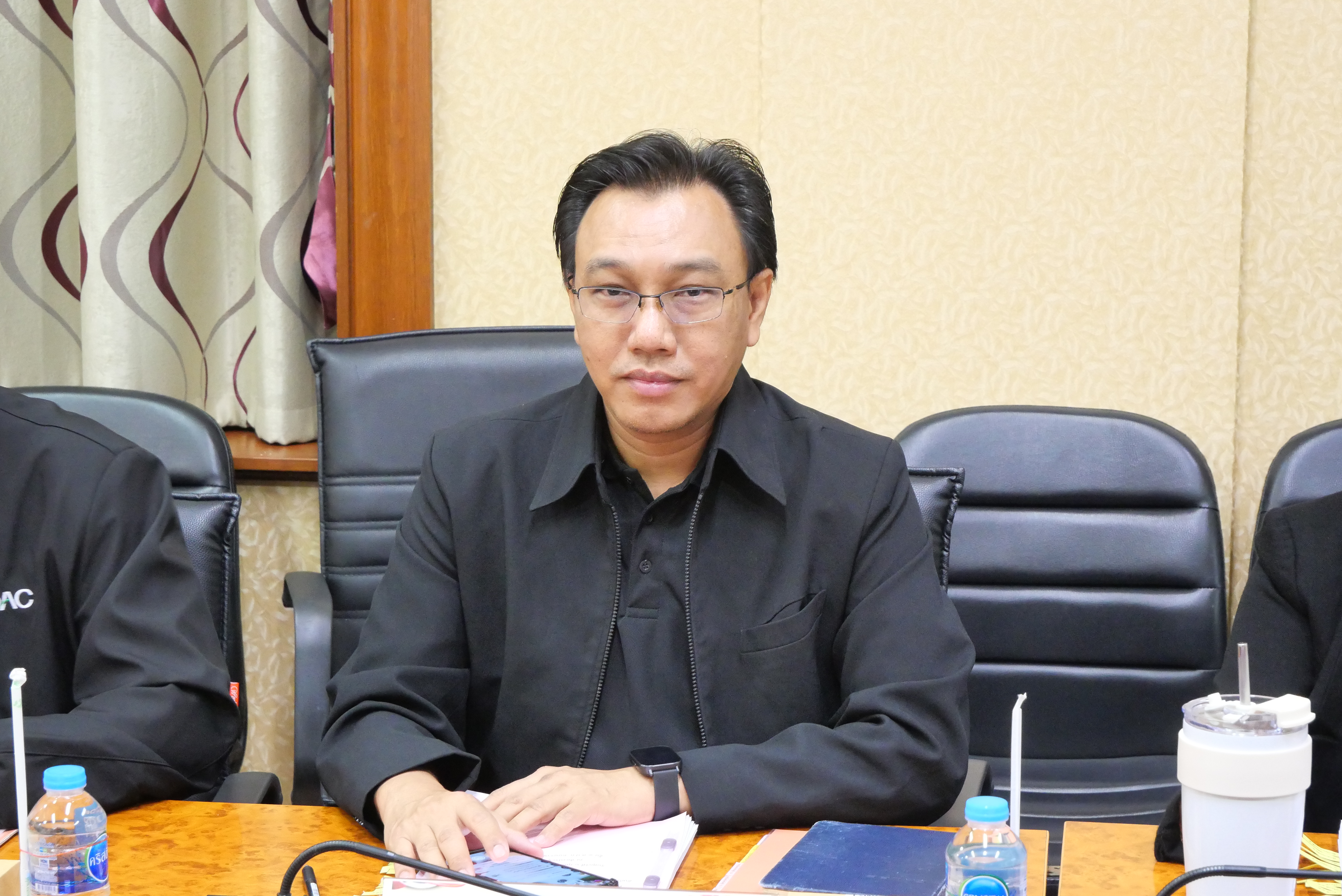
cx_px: 671
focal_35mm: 89
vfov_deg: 15.4
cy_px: 448
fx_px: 3320
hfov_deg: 22.9
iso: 3200
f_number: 5.6
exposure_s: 1/15
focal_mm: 43
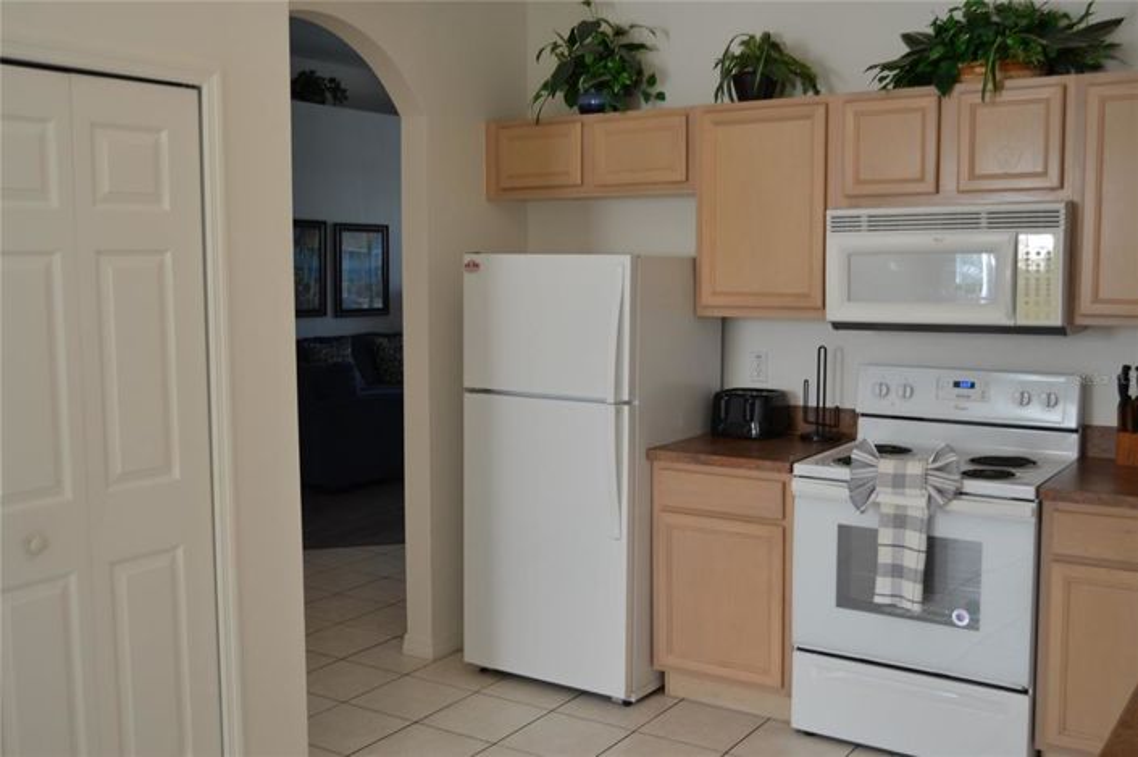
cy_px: 378
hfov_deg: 53.2
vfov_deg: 36.8
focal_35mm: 36
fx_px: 1137
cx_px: 569
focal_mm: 24
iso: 400
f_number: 4.5
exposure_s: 1/80
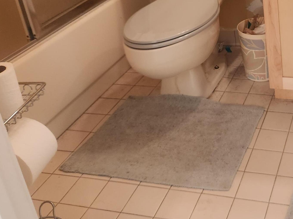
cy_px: 1
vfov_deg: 27.9
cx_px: 262
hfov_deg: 36.5
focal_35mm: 49
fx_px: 415
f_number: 1.8
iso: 800
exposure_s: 1/120
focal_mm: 5.4
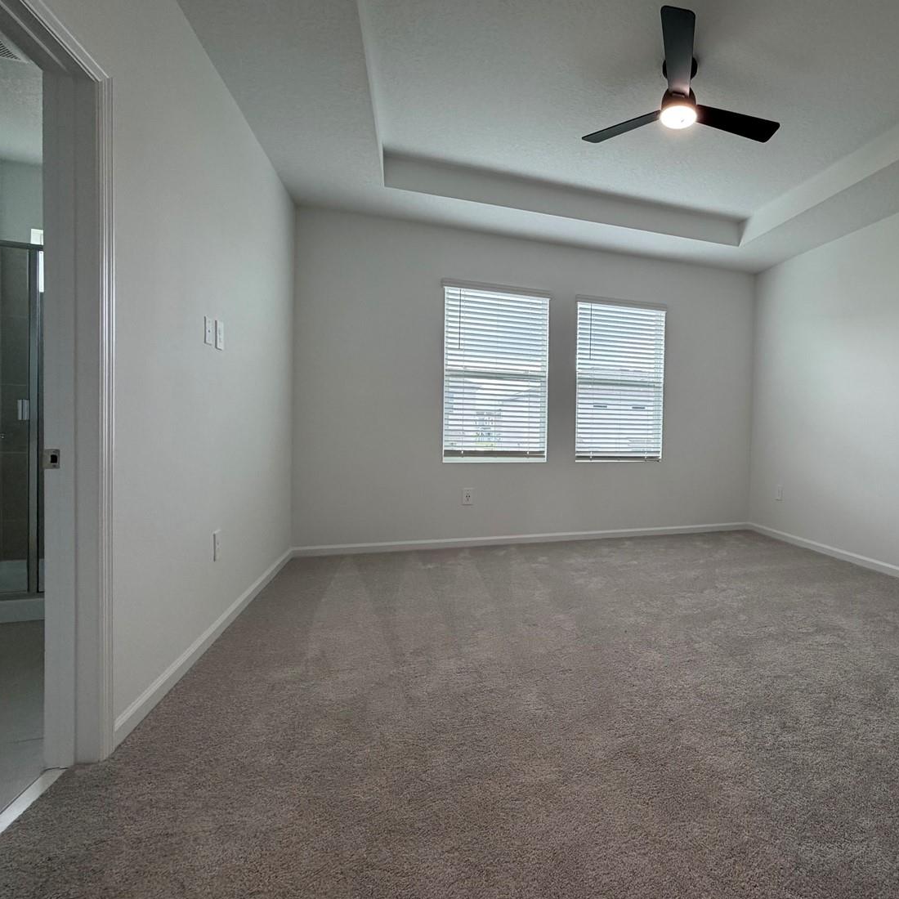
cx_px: 628
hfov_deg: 77.0
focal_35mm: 18
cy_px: 438
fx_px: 529
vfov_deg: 80.7
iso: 160
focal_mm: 2.22
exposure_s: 1/120
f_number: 2.2
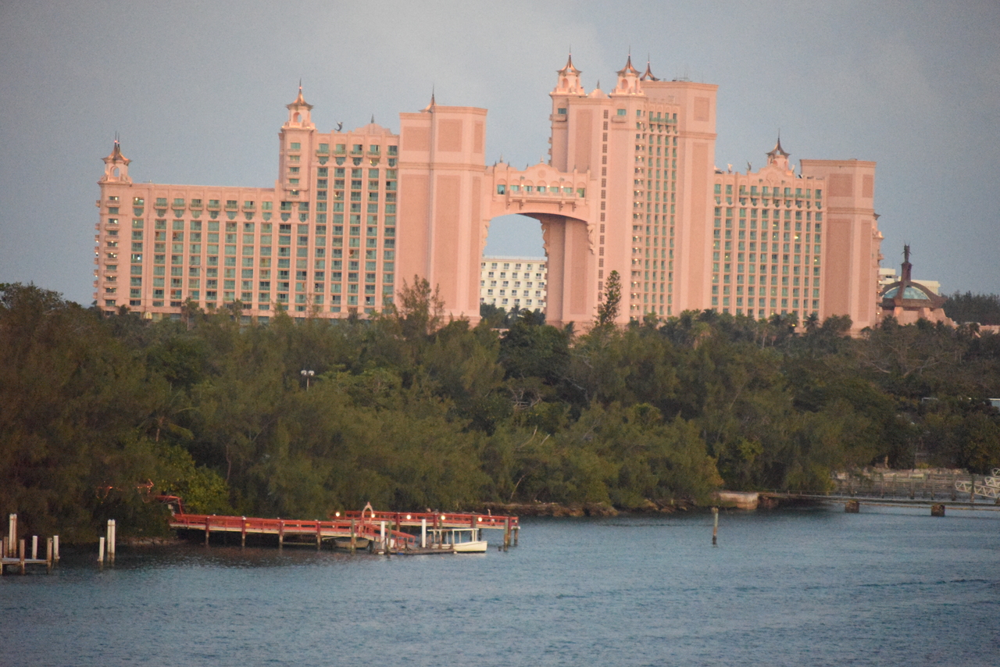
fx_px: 6390
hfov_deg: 8.9
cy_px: 334
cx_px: 500
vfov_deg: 6.0
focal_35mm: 230
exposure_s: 1/500
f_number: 5.6
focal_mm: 230
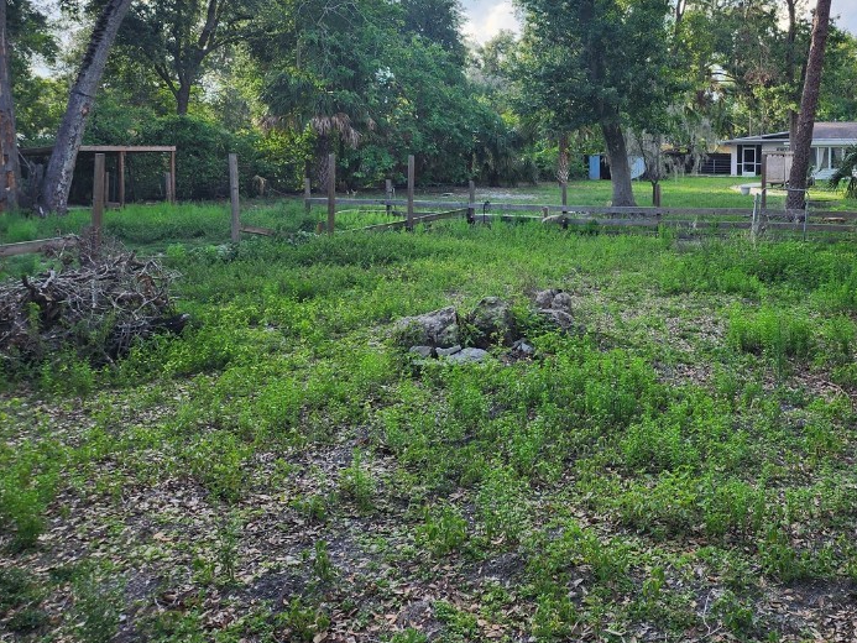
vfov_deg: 41.1
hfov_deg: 52.3
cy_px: 197
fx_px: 842
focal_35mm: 34
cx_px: 611
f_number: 1.8
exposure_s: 1/237
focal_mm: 6.4
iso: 12
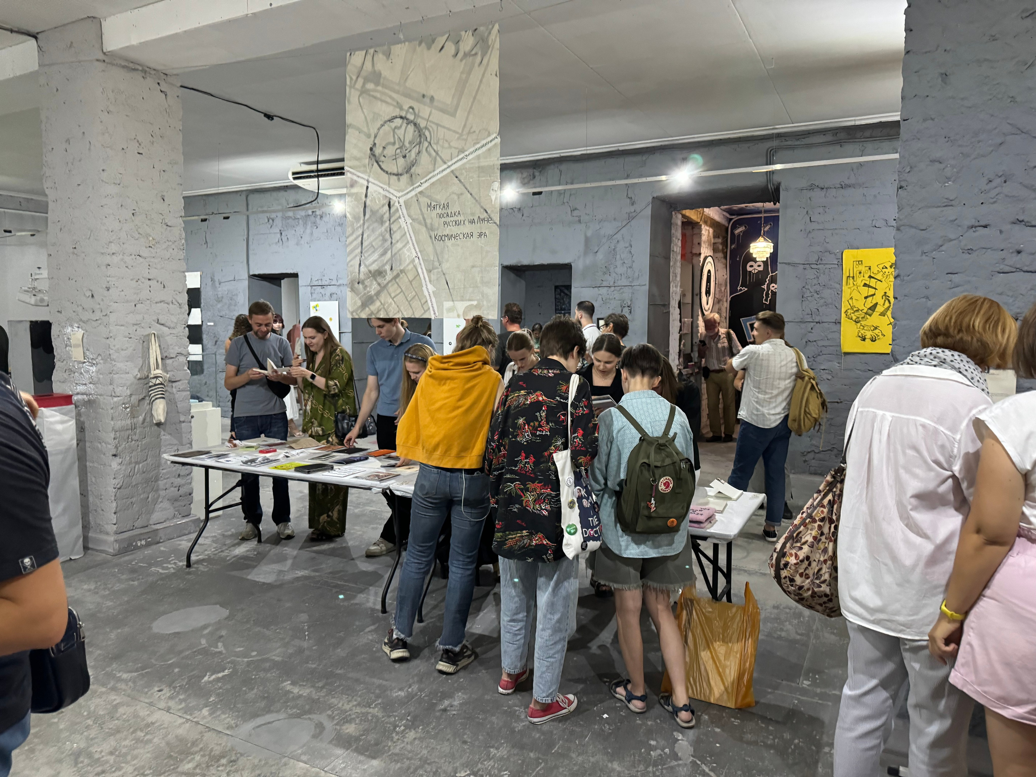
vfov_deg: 56.8
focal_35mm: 24
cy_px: 388
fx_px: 718
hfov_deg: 71.6
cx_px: 518
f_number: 1.78
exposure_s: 1/50
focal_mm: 6.76
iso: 640
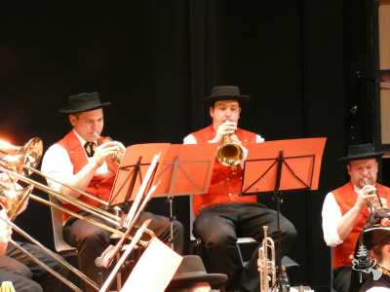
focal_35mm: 138
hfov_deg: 14.3
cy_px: 146
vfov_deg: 10.7
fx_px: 1555
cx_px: 195
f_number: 5.3
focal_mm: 24.7
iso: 1600
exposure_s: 1/25
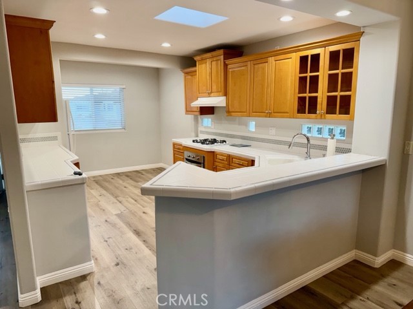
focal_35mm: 24
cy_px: 154
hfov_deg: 71.6
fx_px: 286
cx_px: 206
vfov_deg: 56.8
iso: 125
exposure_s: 1/120
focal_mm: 6.76
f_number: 1.78
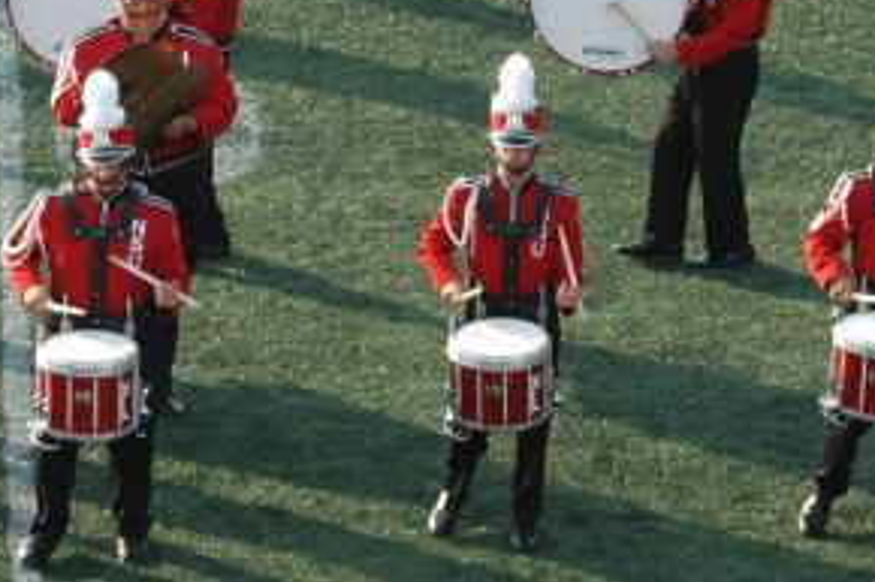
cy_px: 63
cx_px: 196
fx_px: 9638
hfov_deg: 5.2
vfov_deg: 3.5
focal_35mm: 397
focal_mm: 75
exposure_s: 1/200
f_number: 7.1
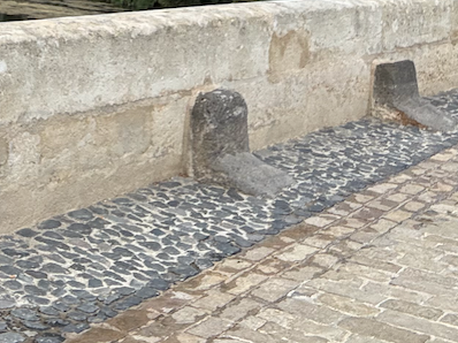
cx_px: 165
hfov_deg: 26.2
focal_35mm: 74
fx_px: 978
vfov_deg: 17.6
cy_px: -189
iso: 25
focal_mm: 2.69
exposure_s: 1/730
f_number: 1.9
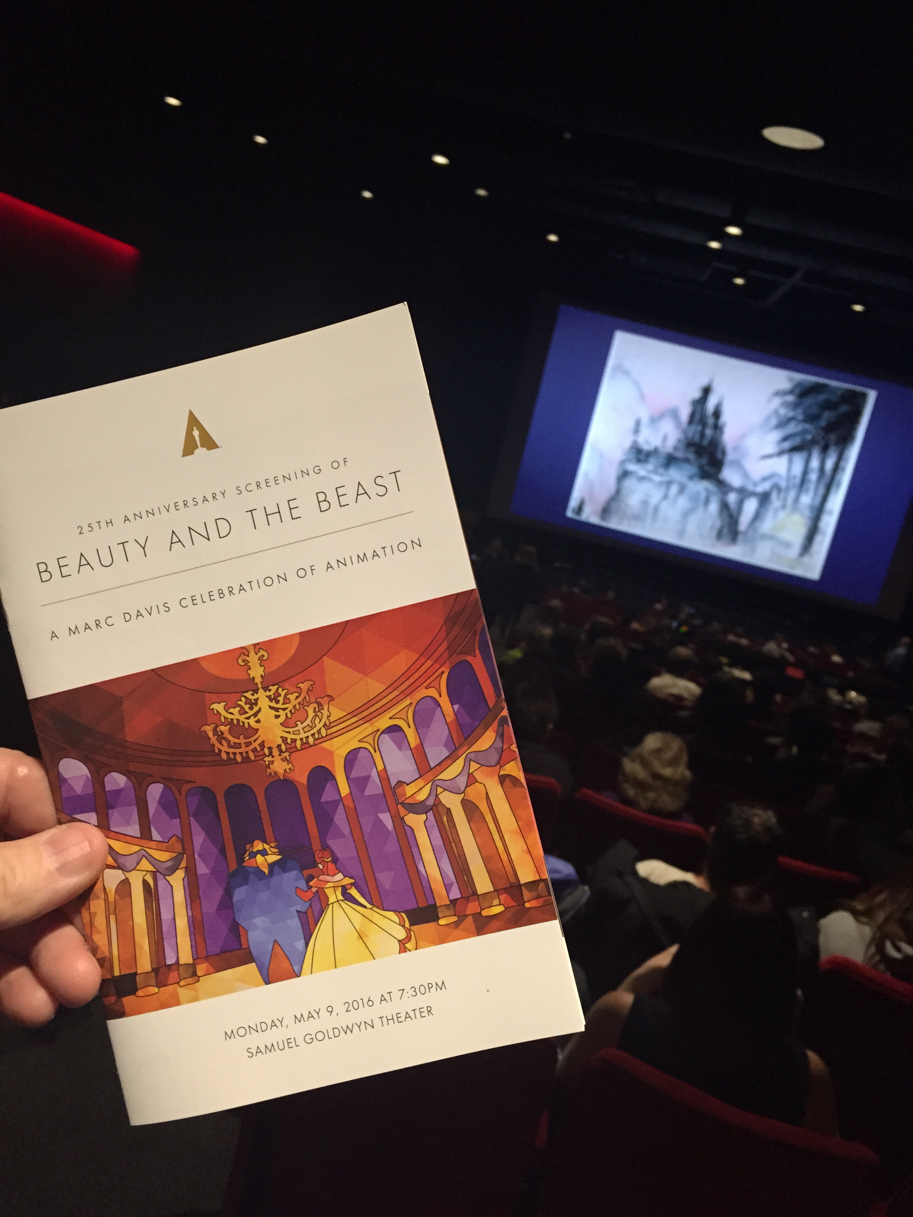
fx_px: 1020
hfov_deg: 48.2
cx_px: 456
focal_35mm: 29
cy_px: 608
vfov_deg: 61.7
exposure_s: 1/30
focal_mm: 4.15
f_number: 2.2
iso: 200
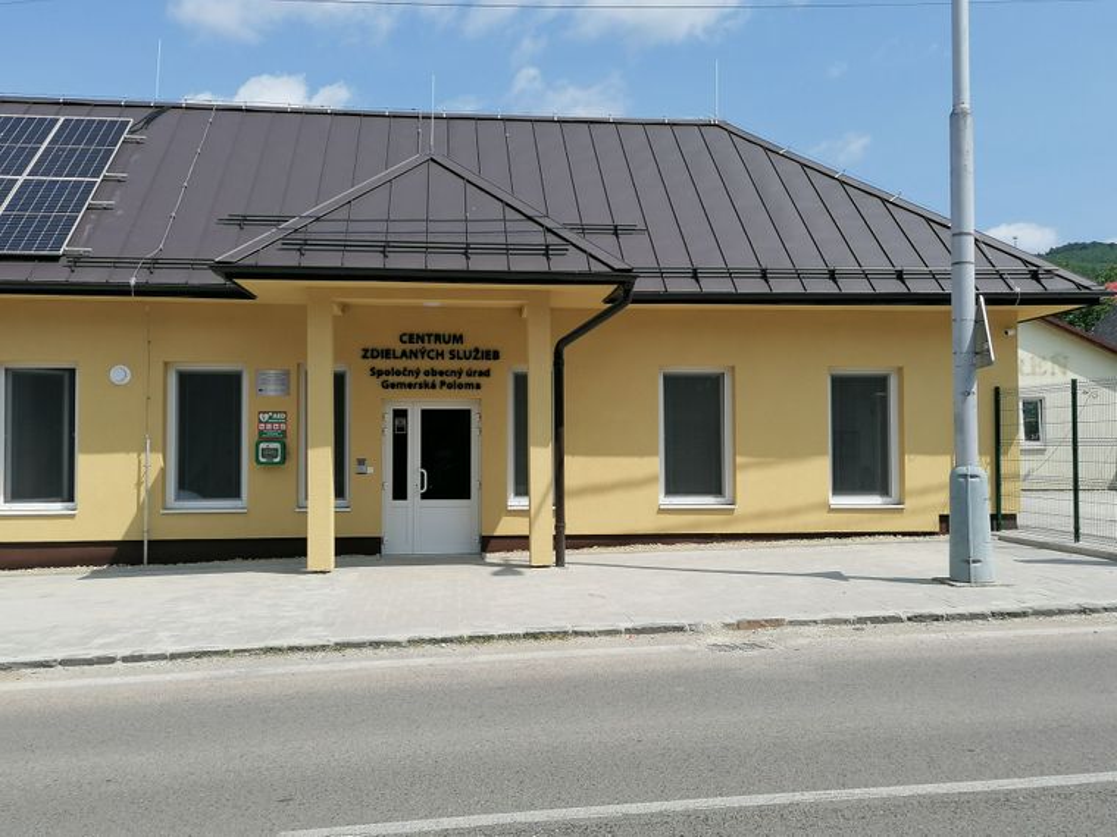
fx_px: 1129
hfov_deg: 52.6
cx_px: 558
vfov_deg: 40.7
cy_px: 418
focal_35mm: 35
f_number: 1.8
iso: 50
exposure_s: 1/1783
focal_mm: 4.75
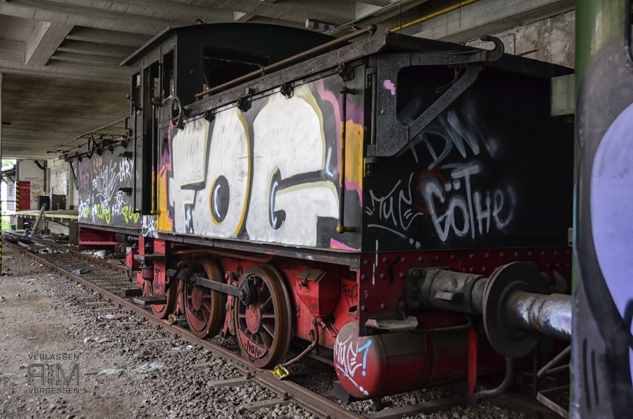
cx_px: 316
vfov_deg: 39.8
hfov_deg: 57.3
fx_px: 579
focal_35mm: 33
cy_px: 210
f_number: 4
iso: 2000
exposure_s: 1/60
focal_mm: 22
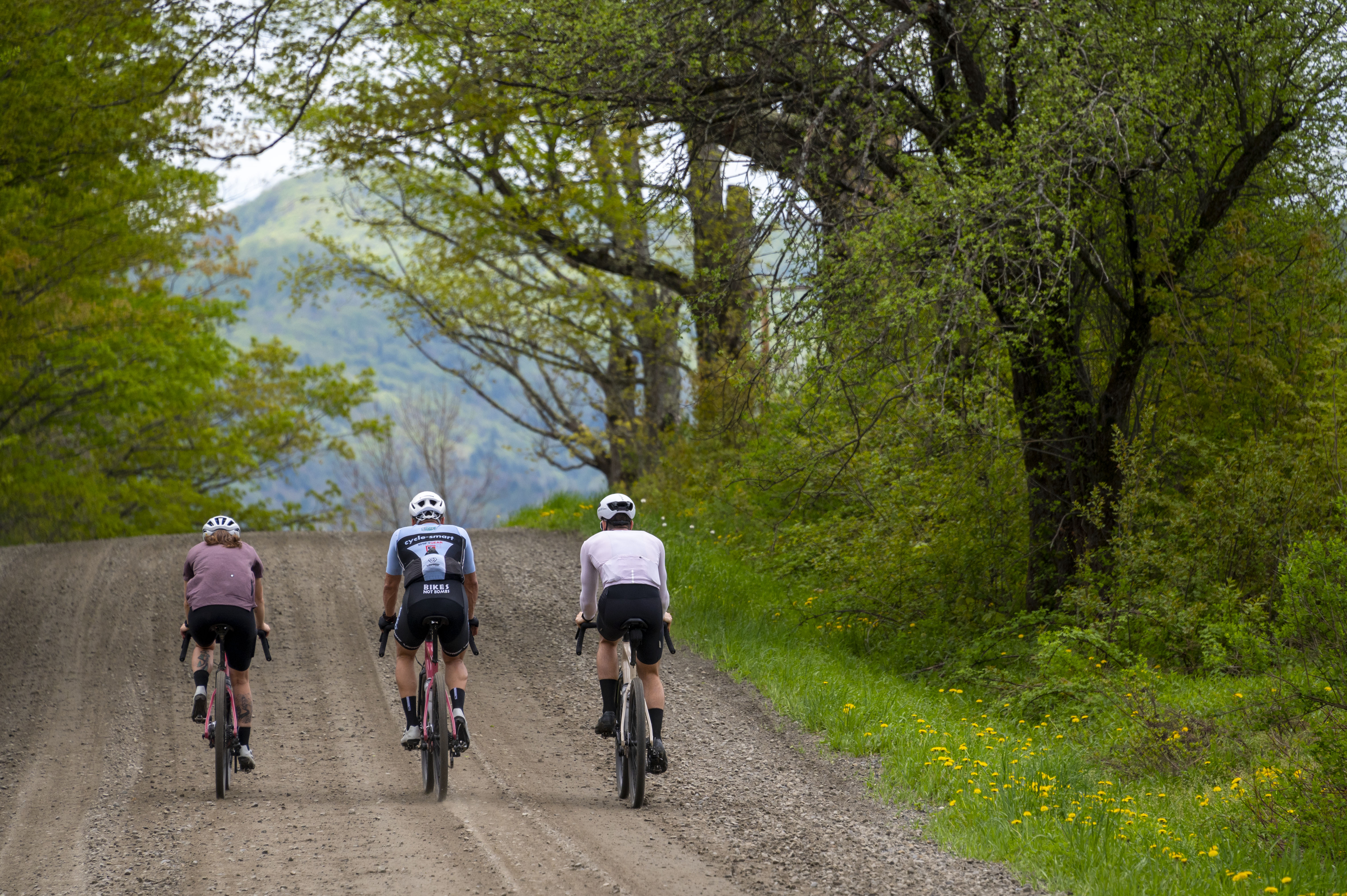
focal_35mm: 250
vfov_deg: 5.5
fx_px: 9348
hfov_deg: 8.2
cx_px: 674
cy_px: 448
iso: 800
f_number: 7.1
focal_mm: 250
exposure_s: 1/1600
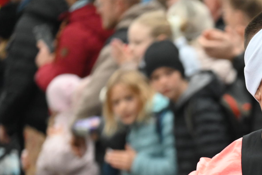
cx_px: 292
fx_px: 4608
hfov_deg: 3.3
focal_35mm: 633
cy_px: 181
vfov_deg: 2.2
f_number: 5.6
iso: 1600
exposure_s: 1/640
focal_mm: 180
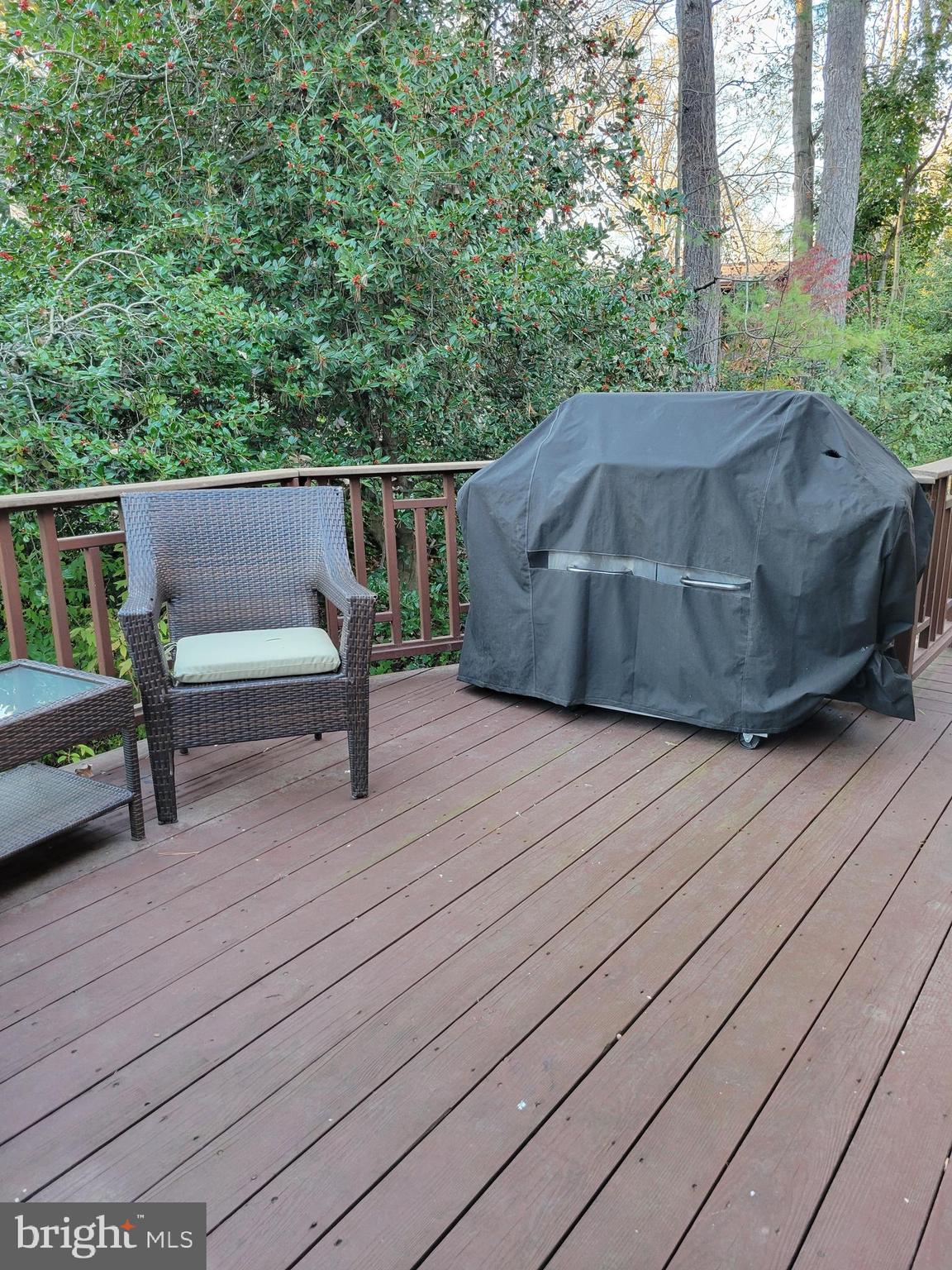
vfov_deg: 67.3
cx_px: 476
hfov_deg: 53.1
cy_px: 635
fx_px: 953
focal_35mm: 26
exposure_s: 1/60
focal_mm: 5.4
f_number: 1.8
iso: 200
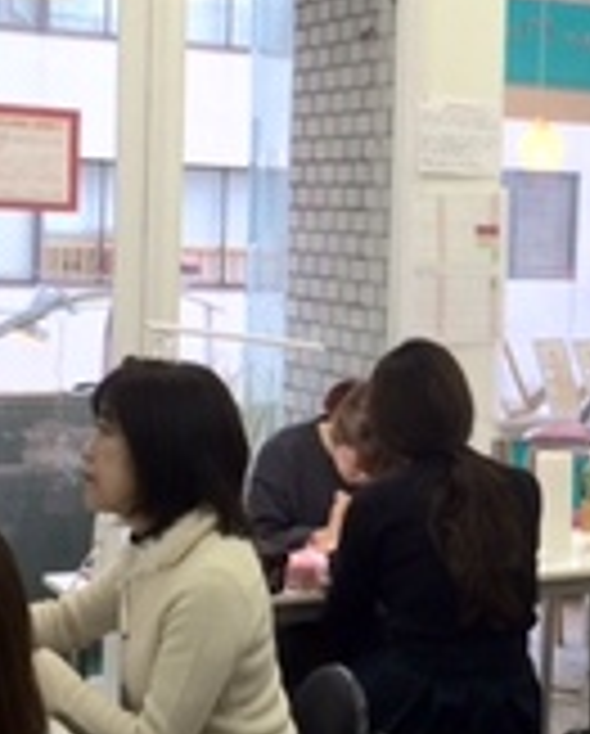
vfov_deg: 24.4
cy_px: 317
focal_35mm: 78
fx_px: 1698
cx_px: 567
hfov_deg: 19.2
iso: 50
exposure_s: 1/120
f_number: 2.2
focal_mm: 4.15
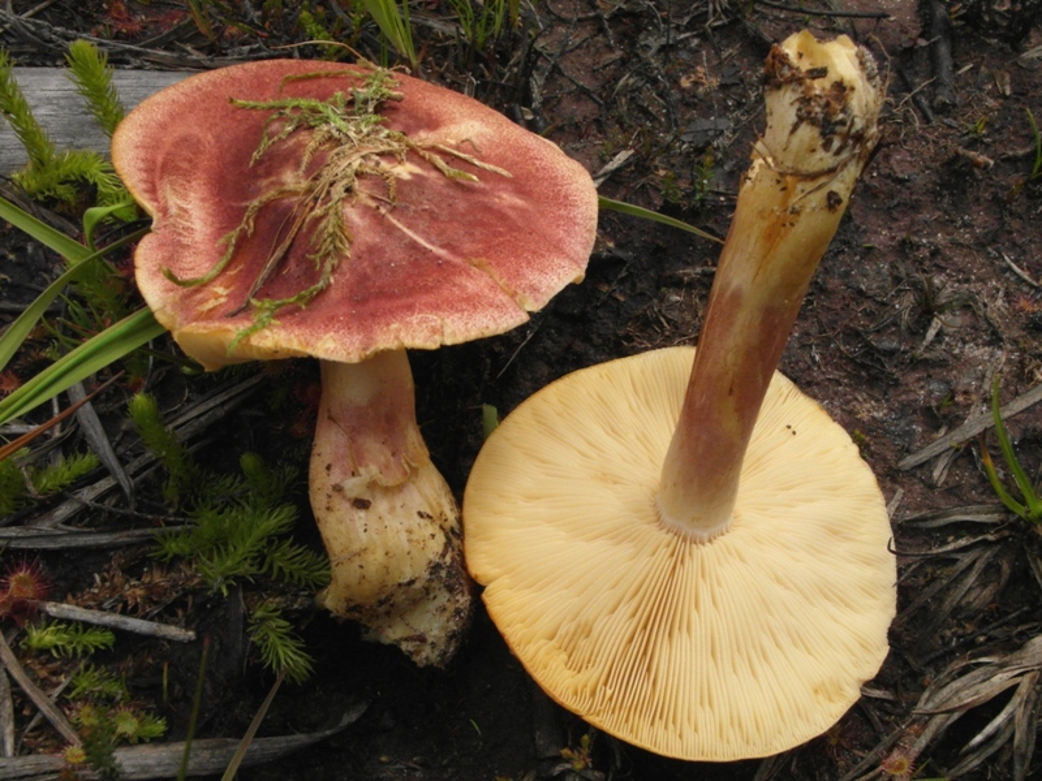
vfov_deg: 46.8
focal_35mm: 30
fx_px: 903
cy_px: 390
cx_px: 521
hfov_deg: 60.0
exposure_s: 1/750
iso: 400
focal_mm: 6.5
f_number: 7
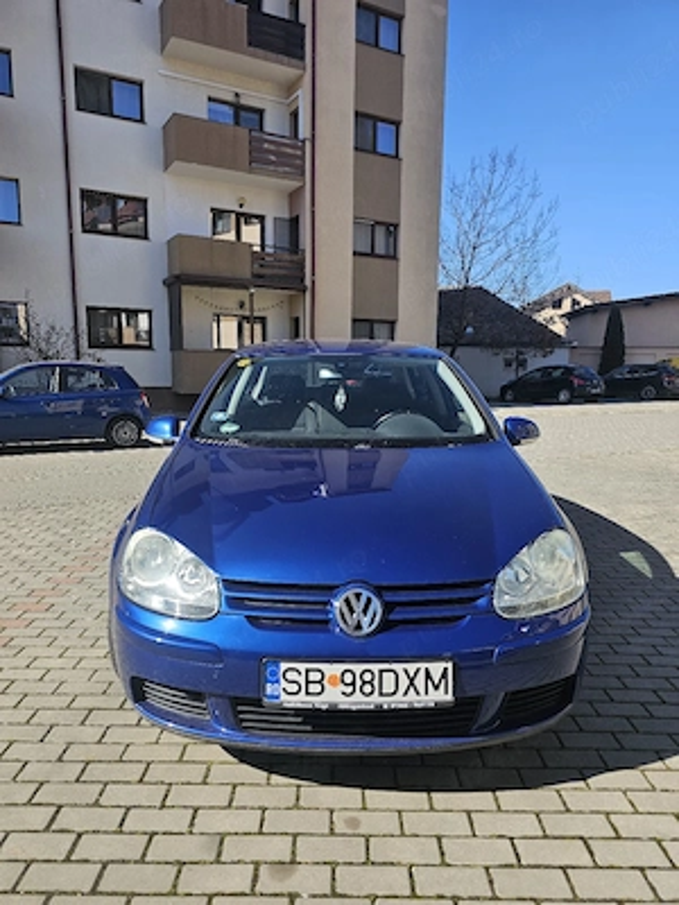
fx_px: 602
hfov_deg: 58.9
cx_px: 340
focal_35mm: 23
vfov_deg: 73.9
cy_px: 452
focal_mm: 6.3
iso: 10
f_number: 1.7
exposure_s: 1/526
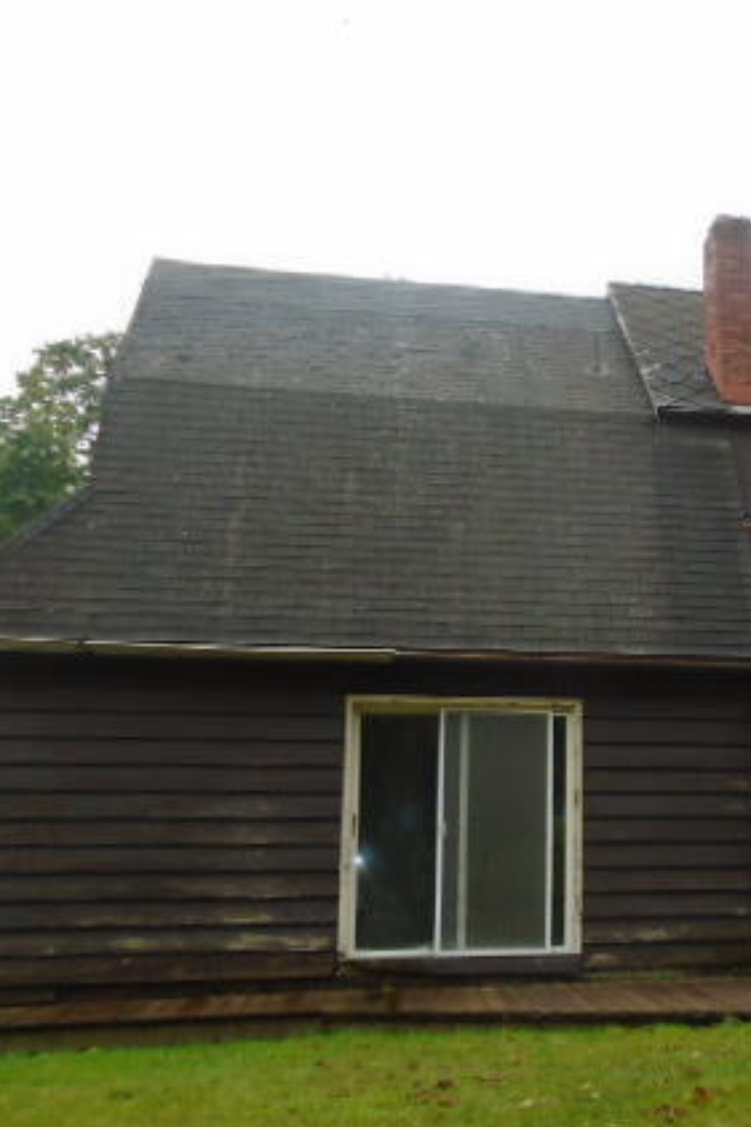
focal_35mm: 41
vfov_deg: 47.3
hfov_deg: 31.1
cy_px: 638
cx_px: 673
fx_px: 1284
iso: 100
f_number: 3.2
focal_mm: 4.6
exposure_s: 1/200
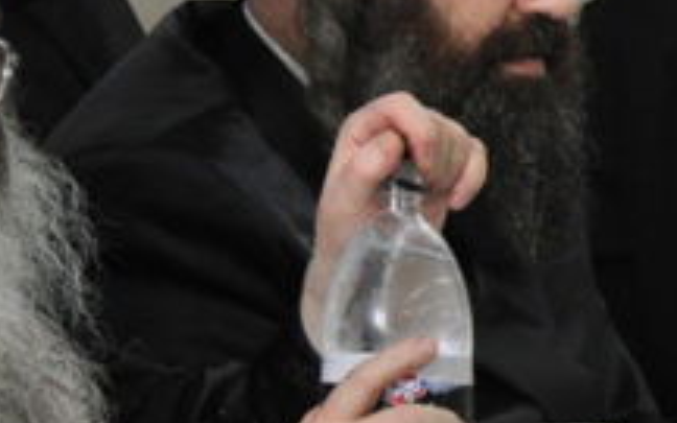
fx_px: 13993
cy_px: 226
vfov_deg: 1.7
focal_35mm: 758
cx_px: 881
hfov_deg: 2.8
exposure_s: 1/80
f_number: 5.6
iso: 1600
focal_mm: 105
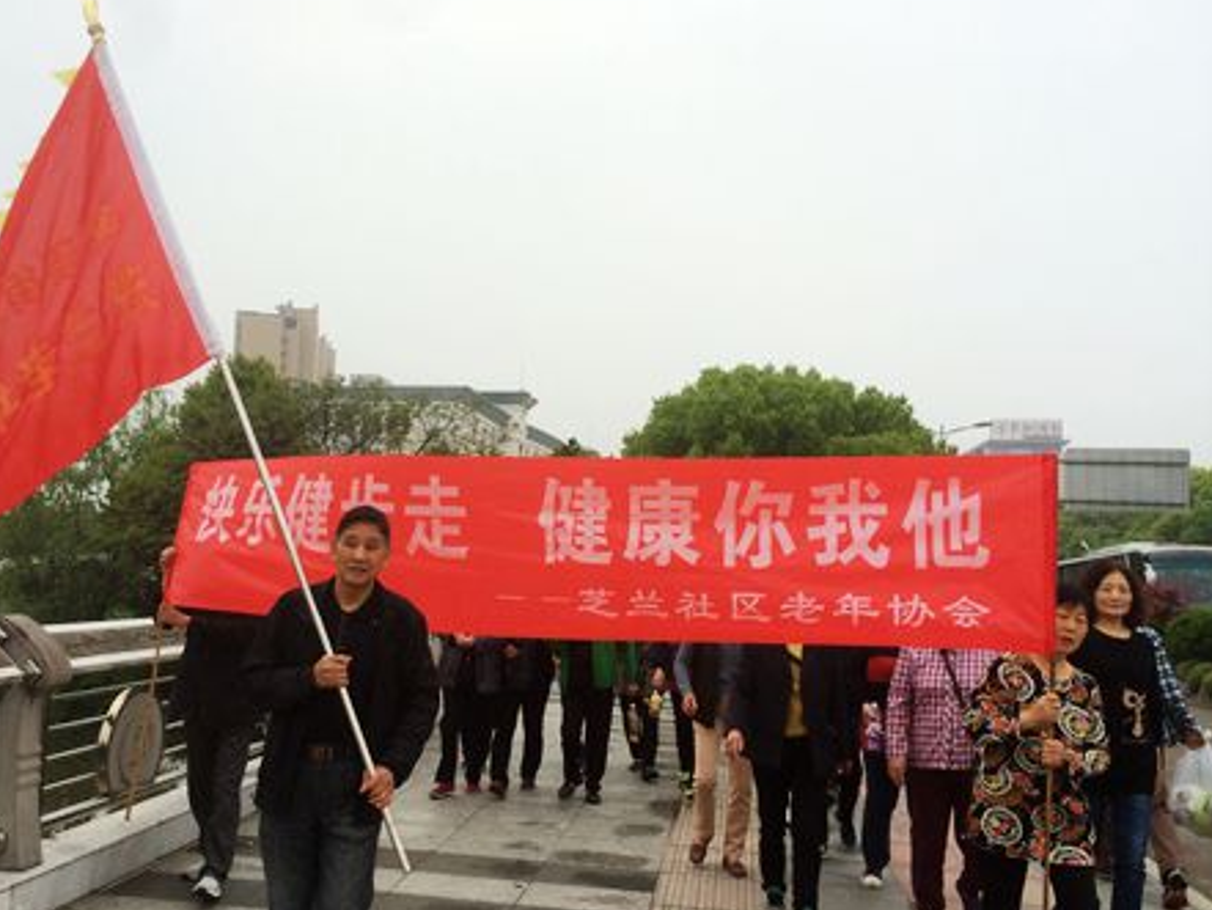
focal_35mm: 34
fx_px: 1191
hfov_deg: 53.8
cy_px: 471
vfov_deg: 41.8
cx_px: 544
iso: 32
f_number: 2.2
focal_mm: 4.12
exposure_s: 1/270
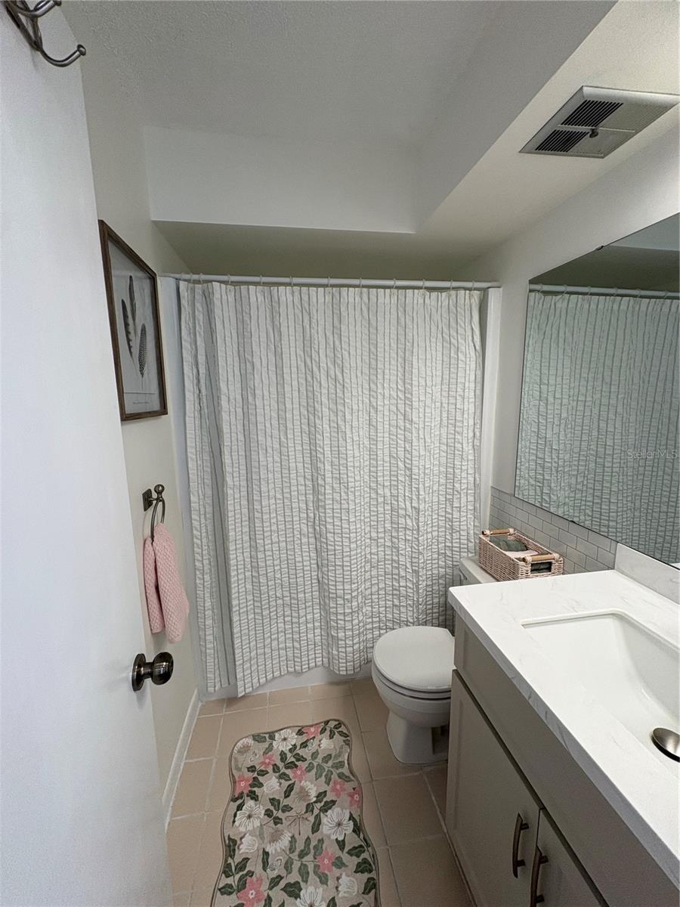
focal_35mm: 14
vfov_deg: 102.1
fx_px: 367
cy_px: 454
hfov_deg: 85.7
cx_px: 340
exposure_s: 1/60
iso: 125
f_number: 2.2
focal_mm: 2.22
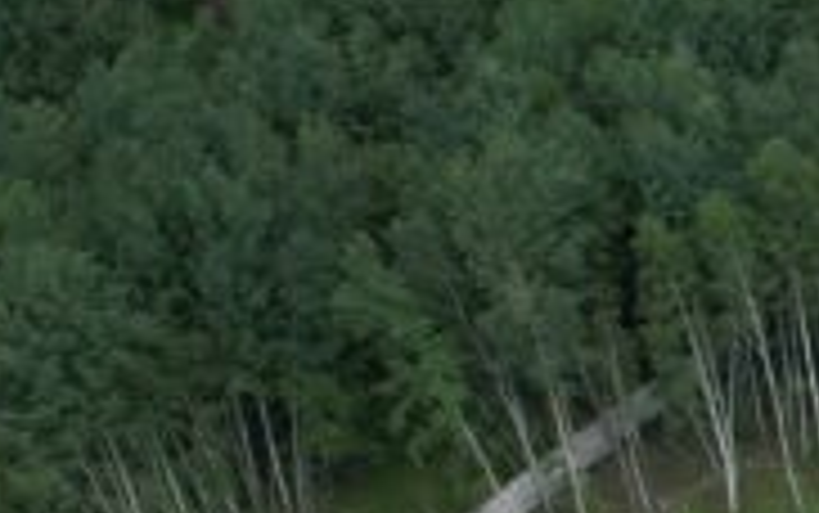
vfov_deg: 10.2
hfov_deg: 12.5
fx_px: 2814
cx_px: 2025
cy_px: 709
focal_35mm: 126
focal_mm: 8.38
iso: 120
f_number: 2.8
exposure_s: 1/1250
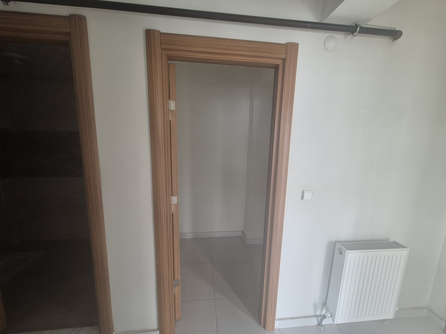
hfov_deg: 106.2
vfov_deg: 89.9
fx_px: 167
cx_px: 223
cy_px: 167
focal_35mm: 13
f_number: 2.2
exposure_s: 1/50
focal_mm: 1.74
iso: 160
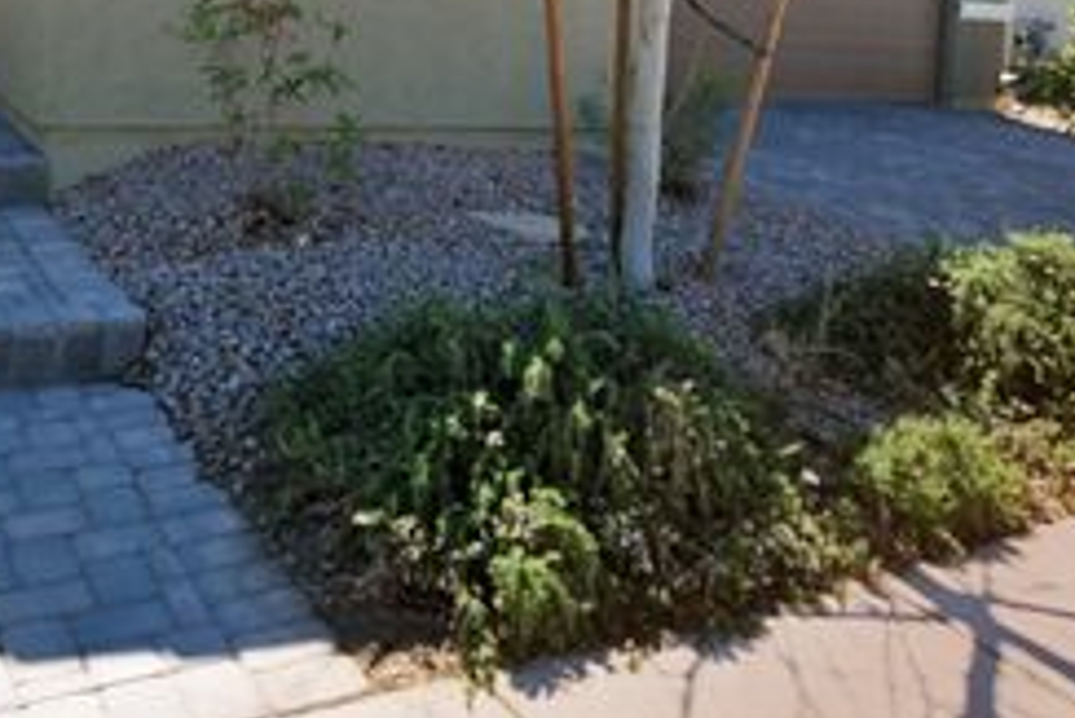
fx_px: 1240
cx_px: 476
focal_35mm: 42
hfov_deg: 46.8
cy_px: -2
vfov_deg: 30.0
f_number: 6.3
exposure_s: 1/160
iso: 100
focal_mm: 13.5
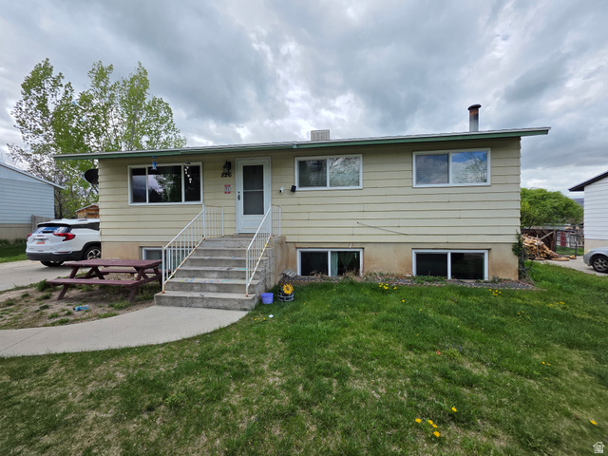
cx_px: 304
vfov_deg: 89.9
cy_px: 228
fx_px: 228
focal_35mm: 13
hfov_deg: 106.2
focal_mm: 2.2
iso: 40
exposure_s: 1/1641
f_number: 1.9
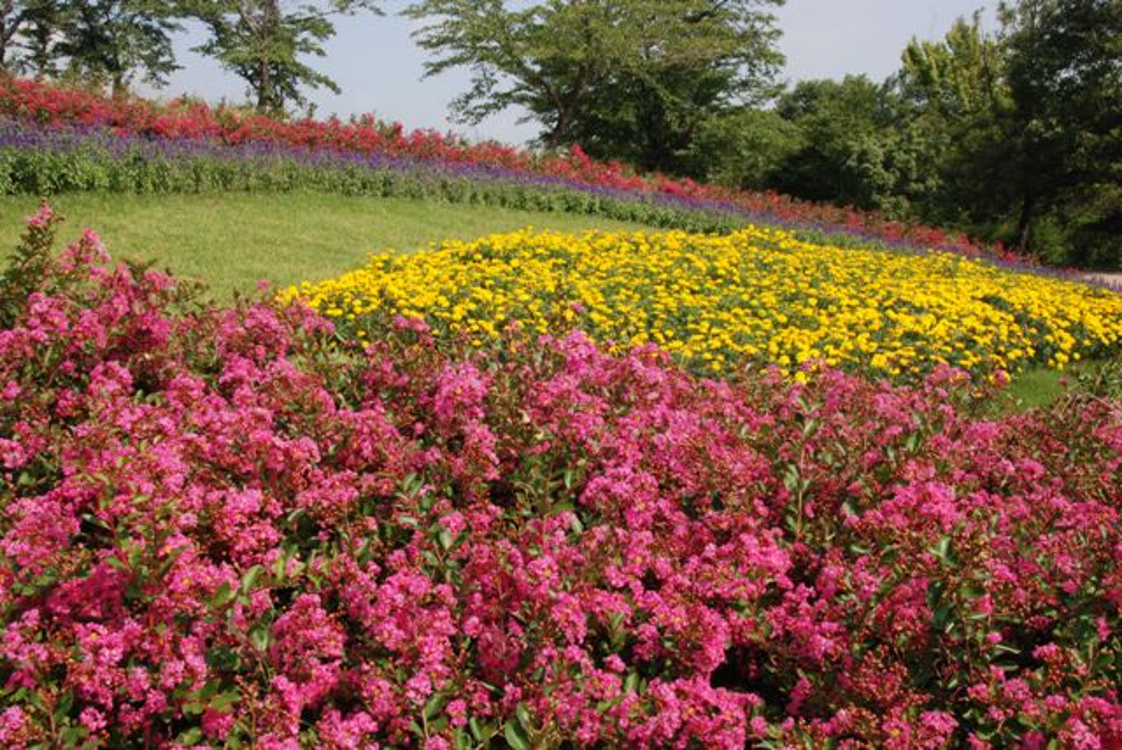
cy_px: 375
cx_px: 561
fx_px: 1217
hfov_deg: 49.5
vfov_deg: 34.3
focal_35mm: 39
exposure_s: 1/50
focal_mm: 26
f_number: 20
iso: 400
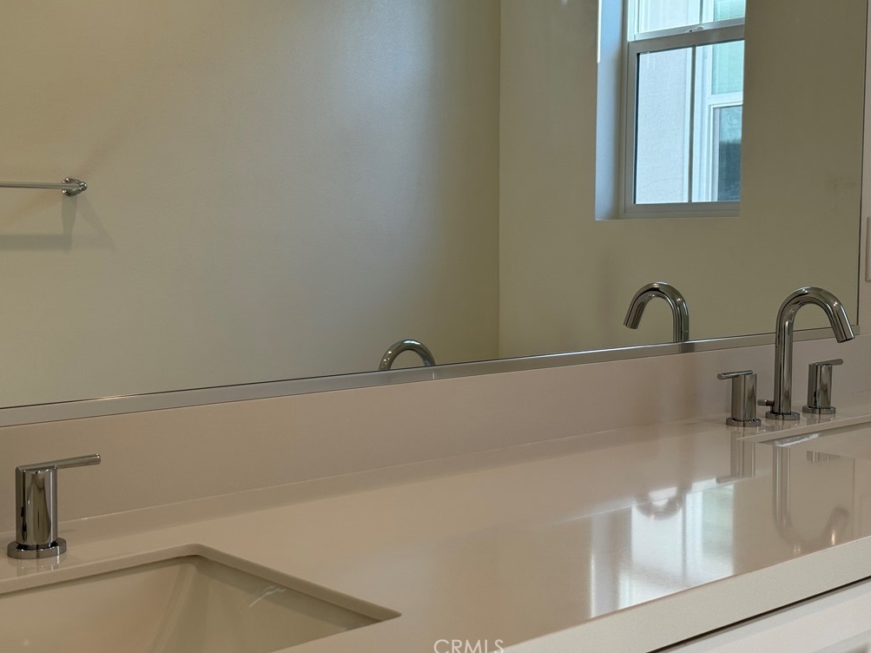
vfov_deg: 29.7
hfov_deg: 38.9
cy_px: 326
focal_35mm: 49
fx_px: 1233
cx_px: 435
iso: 64
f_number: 1.78
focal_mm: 6.86
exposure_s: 1/275
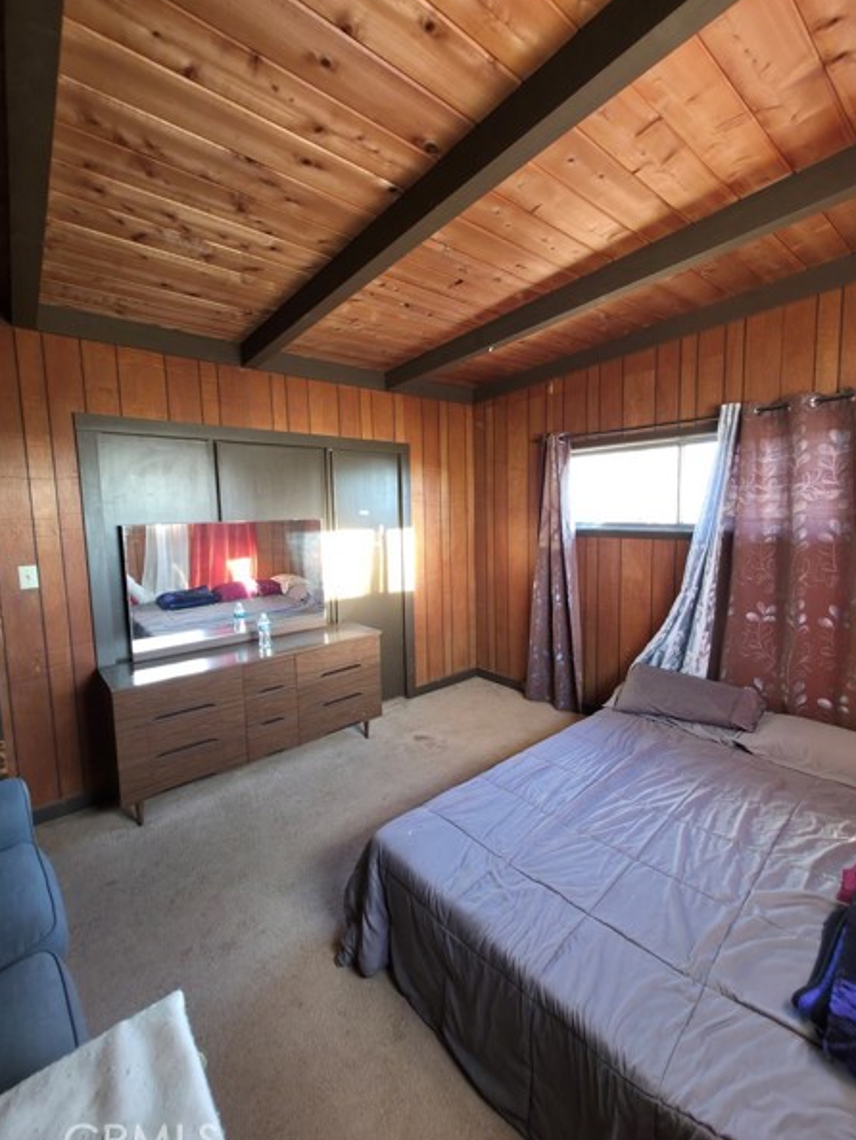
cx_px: 453
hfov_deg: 85.6
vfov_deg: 102.0
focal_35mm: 14
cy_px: 555
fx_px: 461
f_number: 1.9
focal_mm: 2.2
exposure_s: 1/20
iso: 125
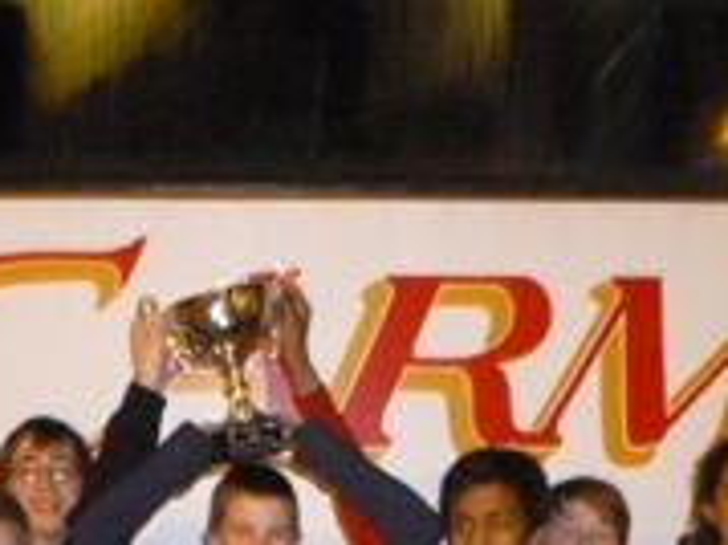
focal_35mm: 70
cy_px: 679
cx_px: 277
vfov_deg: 19.6
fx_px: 1471
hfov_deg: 27.7
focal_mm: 5
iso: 1000
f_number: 3.1
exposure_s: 1/8
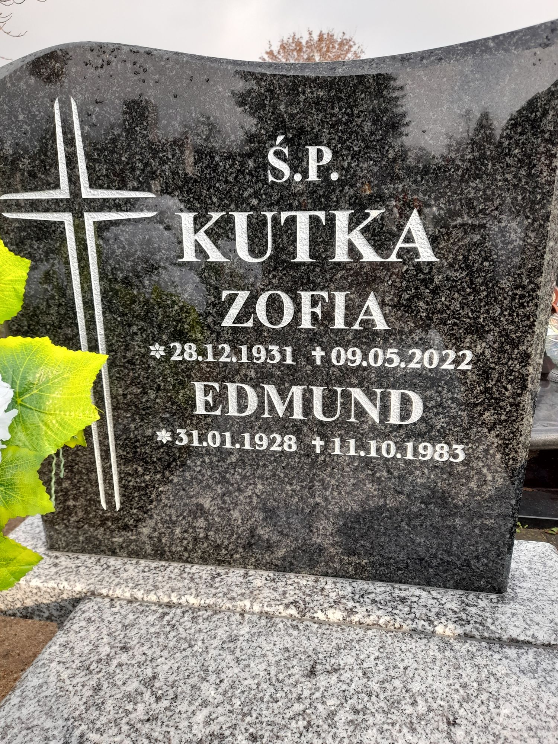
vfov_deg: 69.4
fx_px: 537
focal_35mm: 25
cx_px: 279
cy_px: 372
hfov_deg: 54.9
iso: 20
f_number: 2
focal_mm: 4.6
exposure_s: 1/152
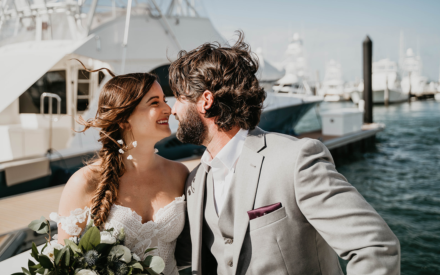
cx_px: 221
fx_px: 432
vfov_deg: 35.3
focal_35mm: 36
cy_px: 132
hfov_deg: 54.0
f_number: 2.8
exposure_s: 1/1600
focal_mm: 35
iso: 125
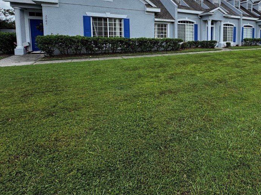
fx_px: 158
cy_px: 50
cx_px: 194
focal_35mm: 21
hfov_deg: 73.7
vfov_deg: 60.1
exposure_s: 1/727
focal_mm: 2.22
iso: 40
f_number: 2.2
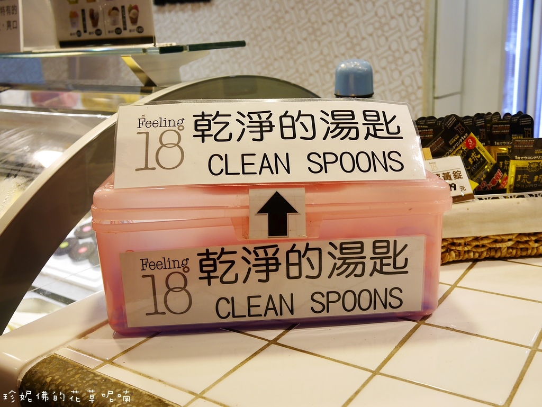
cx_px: 271
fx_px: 627
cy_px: 204
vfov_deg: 36.0
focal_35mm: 40
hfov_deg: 46.8
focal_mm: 20
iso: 640
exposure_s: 1/60
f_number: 4
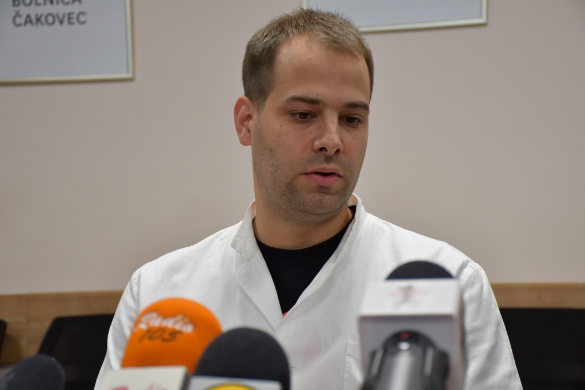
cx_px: 292
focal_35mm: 75
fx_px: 1219
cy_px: 195
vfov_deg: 18.2
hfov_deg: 27.0
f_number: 4.8
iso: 1250
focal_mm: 50
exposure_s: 1/125
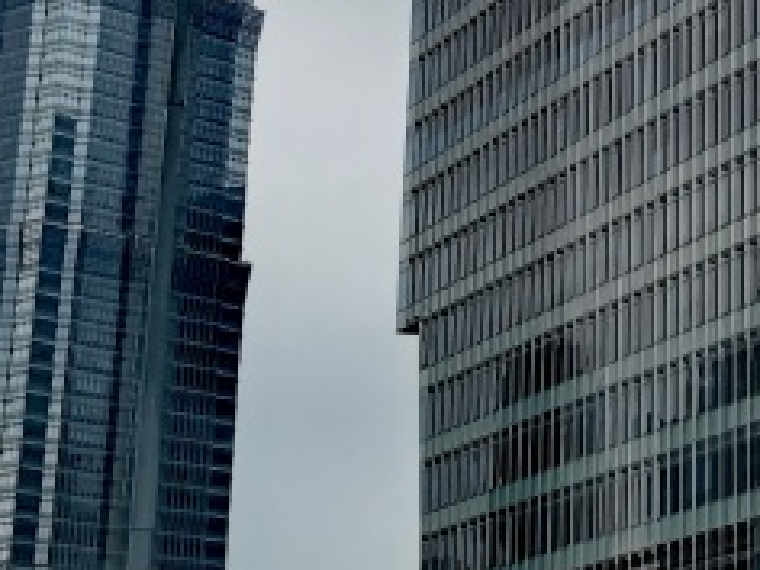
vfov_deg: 10.4
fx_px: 2898
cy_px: -544
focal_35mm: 132
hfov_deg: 14.6
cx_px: 860
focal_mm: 4.66
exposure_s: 1/5747
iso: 50
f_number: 1.4
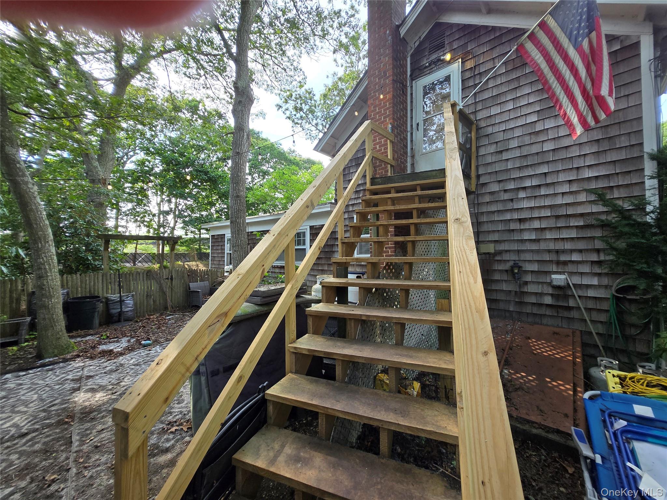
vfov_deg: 89.9
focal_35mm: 13
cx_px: 334
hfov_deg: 106.2
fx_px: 250
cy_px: 250
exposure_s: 1/120
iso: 32
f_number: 2.2
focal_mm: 1.7
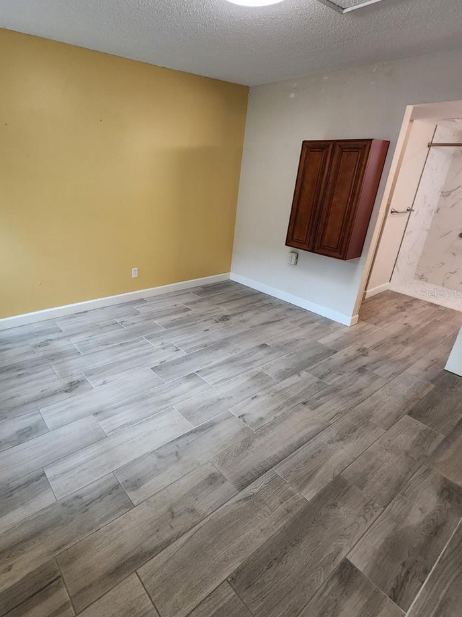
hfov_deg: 73.1
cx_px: 166
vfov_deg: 91.0
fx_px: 303
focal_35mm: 17
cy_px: 293
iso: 200
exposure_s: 1/60
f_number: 2.2
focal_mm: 2.2
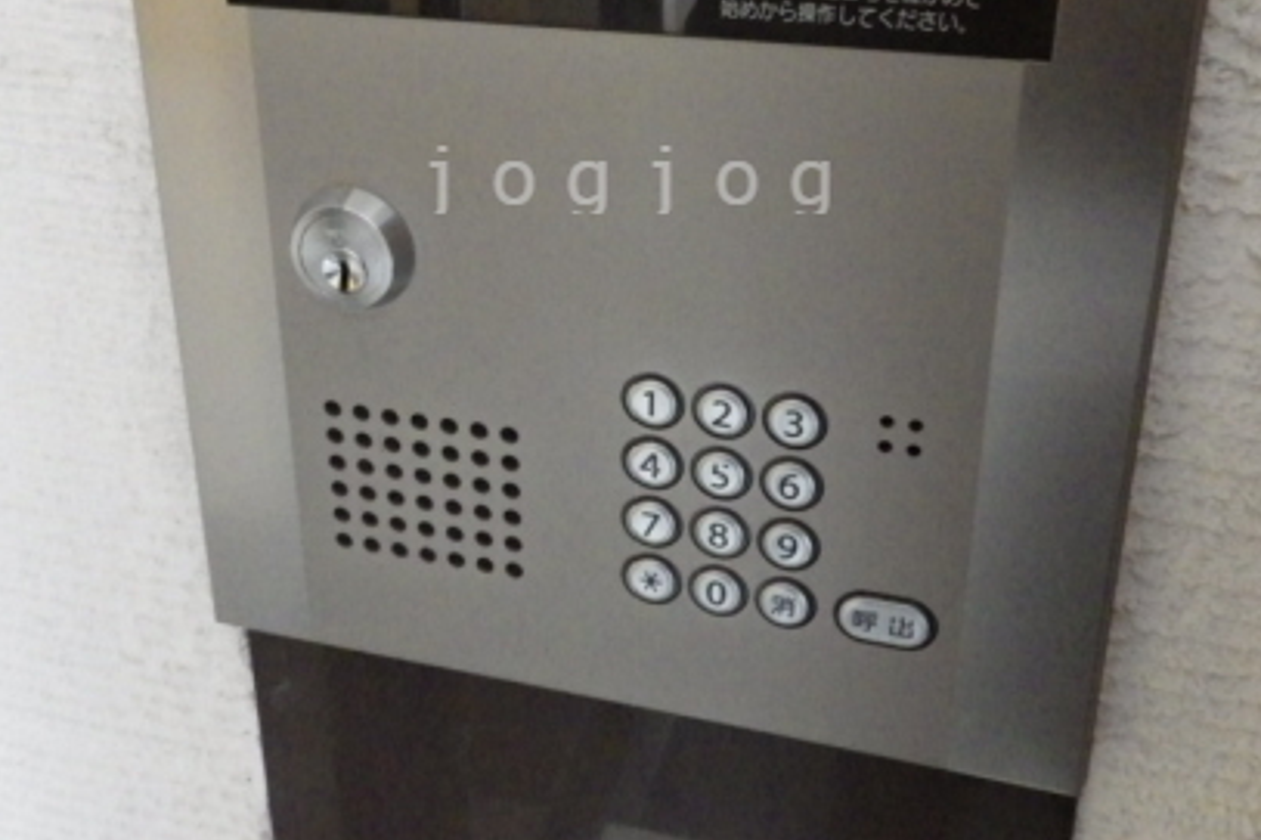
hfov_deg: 53.2
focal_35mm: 36
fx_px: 1260
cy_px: 177
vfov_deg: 35.7
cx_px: 635
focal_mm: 4
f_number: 3.1
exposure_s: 1/10
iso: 1600
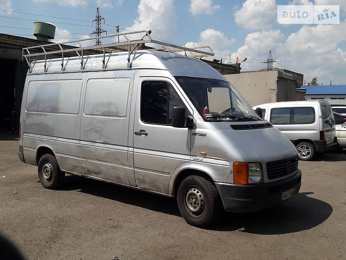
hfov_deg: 63.4
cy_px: 130
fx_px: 280
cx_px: 173
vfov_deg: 49.7
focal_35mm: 28
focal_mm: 3.7
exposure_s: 1/2695
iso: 40
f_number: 1.9
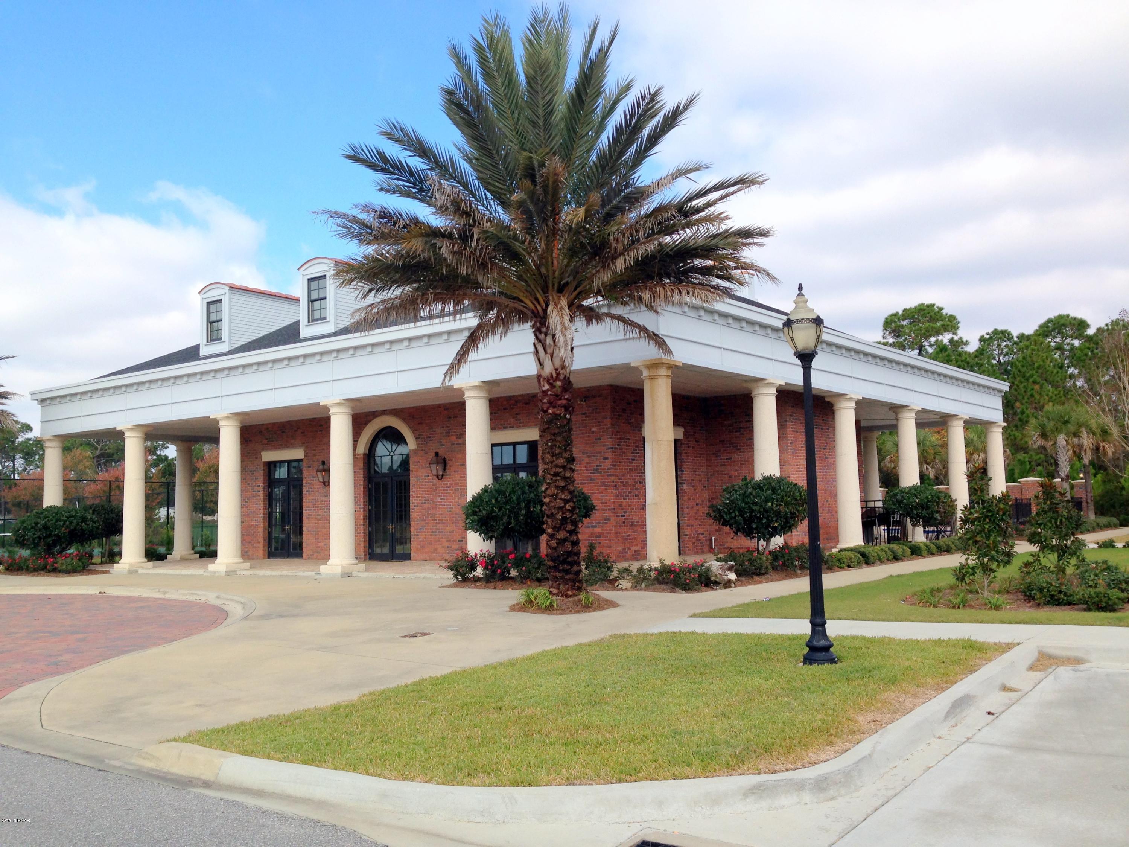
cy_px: 424
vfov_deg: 42.9
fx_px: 1076
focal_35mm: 33
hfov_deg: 55.4
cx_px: 564
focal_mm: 4.12
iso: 50
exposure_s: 1/1022
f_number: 2.4
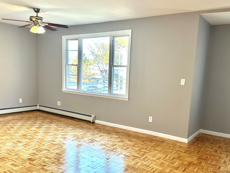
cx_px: 113
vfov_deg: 44.0
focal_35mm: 32
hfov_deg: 56.8
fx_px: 213
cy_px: 100
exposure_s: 1/166
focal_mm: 6.86
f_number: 1.78
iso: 80
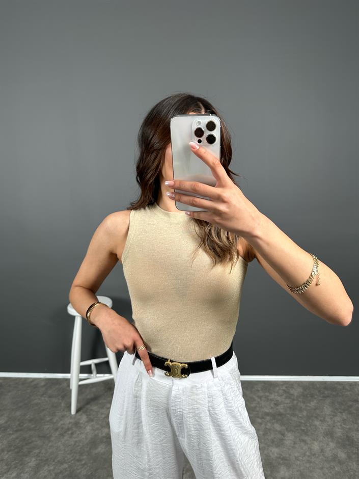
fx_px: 332
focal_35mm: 24
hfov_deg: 56.8
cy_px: 240
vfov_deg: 71.6
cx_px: 180
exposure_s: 1/121
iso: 100
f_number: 1.78
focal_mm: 6.86
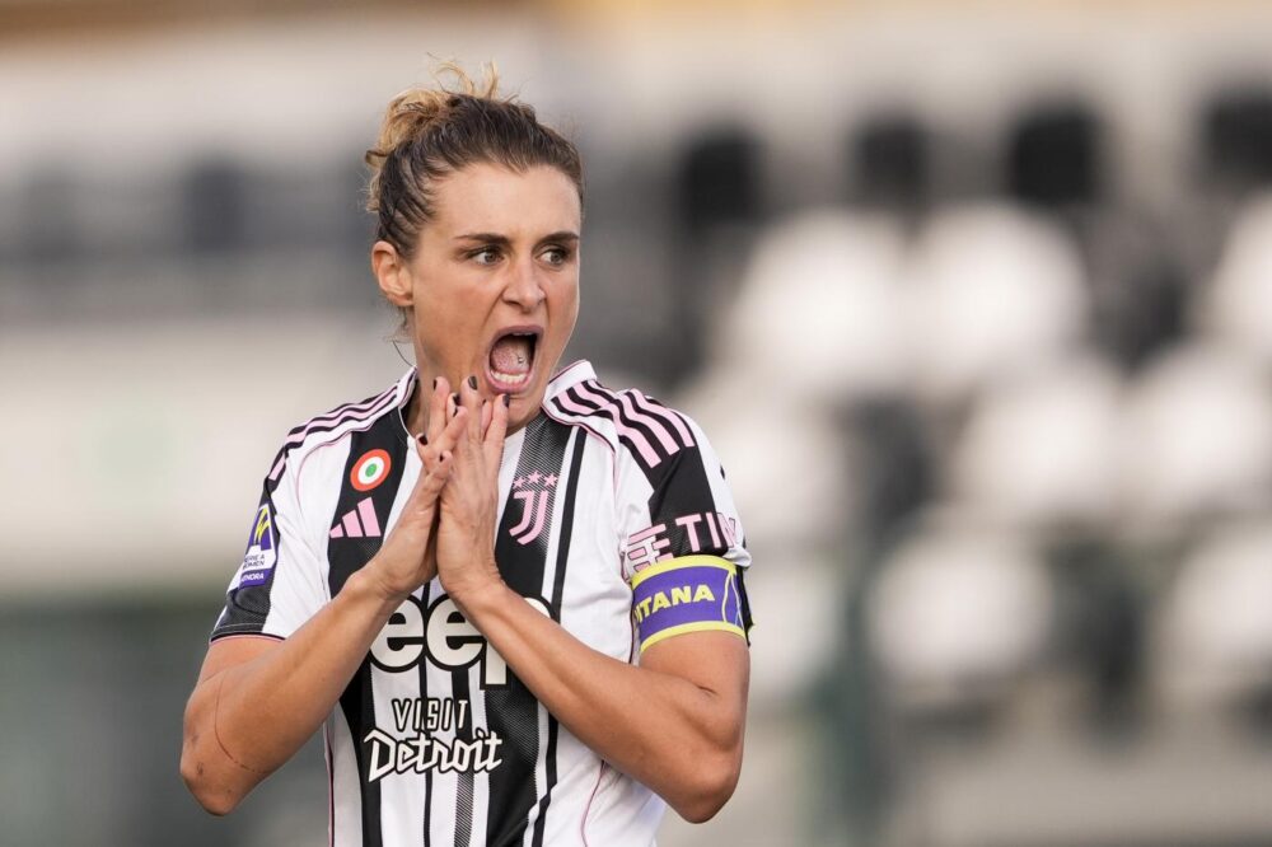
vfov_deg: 3.4
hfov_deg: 5.2
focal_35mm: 400
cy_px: 424
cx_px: 636
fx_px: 14128
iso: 500
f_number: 2.8
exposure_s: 1/3200
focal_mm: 400
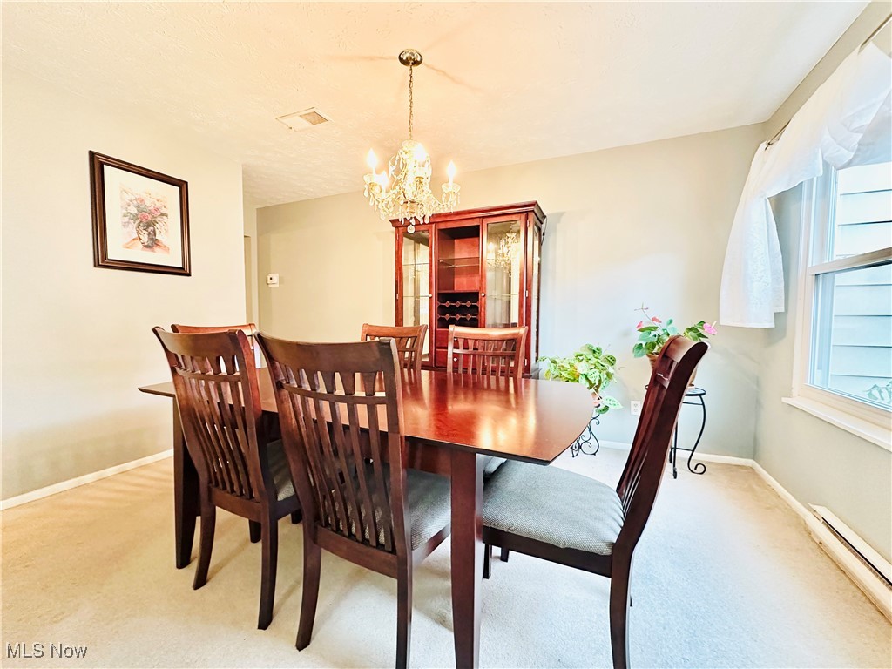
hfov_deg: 102.1
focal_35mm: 14
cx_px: 446
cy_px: 334
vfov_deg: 85.7
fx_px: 361
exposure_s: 1/60
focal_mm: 2.22
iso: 640
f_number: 2.2
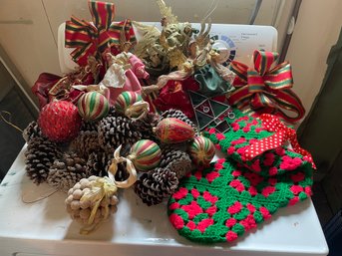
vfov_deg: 53.0
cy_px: 128
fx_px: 257
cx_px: 171
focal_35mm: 26
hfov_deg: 67.3
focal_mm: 4.2
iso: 250
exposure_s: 1/60
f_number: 1.6
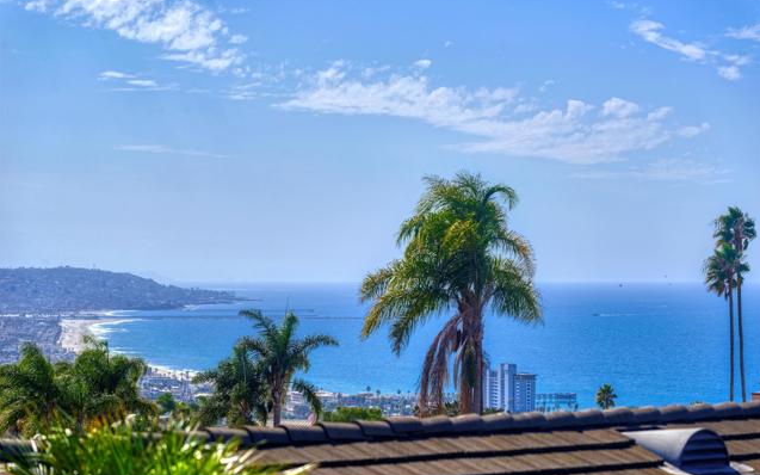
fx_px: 2589
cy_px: 246
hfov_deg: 16.7
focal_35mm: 125
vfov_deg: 10.5
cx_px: 381
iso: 100
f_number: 5.6
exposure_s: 1/800
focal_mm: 122
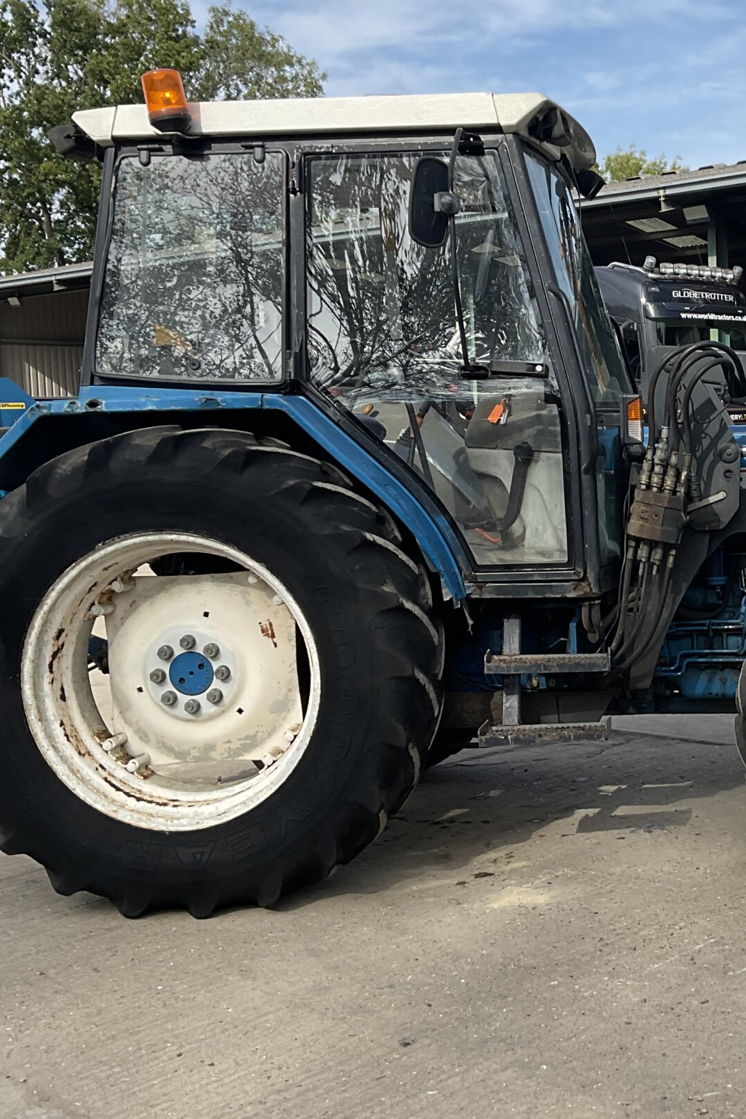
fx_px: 1493
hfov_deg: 26.7
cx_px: 722
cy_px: 533
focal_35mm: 48
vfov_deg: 41.1
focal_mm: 3
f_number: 1.8
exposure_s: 1/1055
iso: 16
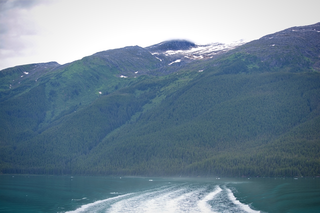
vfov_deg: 19.5
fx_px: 622
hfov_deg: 28.8
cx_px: 160
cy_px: 106
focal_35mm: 70
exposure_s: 1/160
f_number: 5
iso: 100
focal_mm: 70
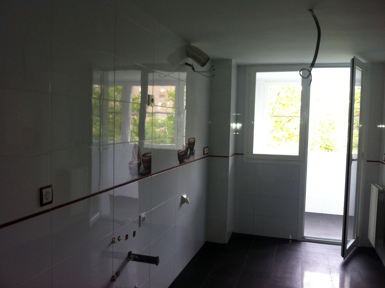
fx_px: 389
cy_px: 144
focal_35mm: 35
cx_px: 192
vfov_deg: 40.6
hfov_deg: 52.7
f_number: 2.8
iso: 100
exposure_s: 1/15
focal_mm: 3.85
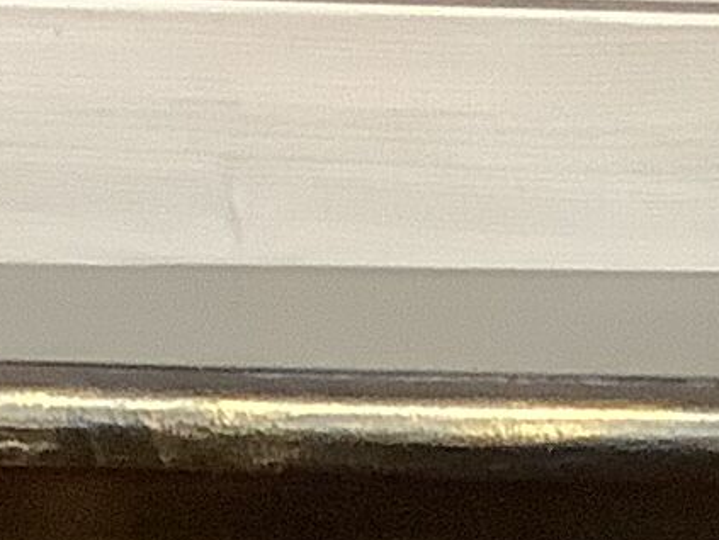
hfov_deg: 8.2
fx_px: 4968
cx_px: 736
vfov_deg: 5.7
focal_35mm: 239
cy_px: 1827
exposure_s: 1/50
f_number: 2.4
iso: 200
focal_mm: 3.3
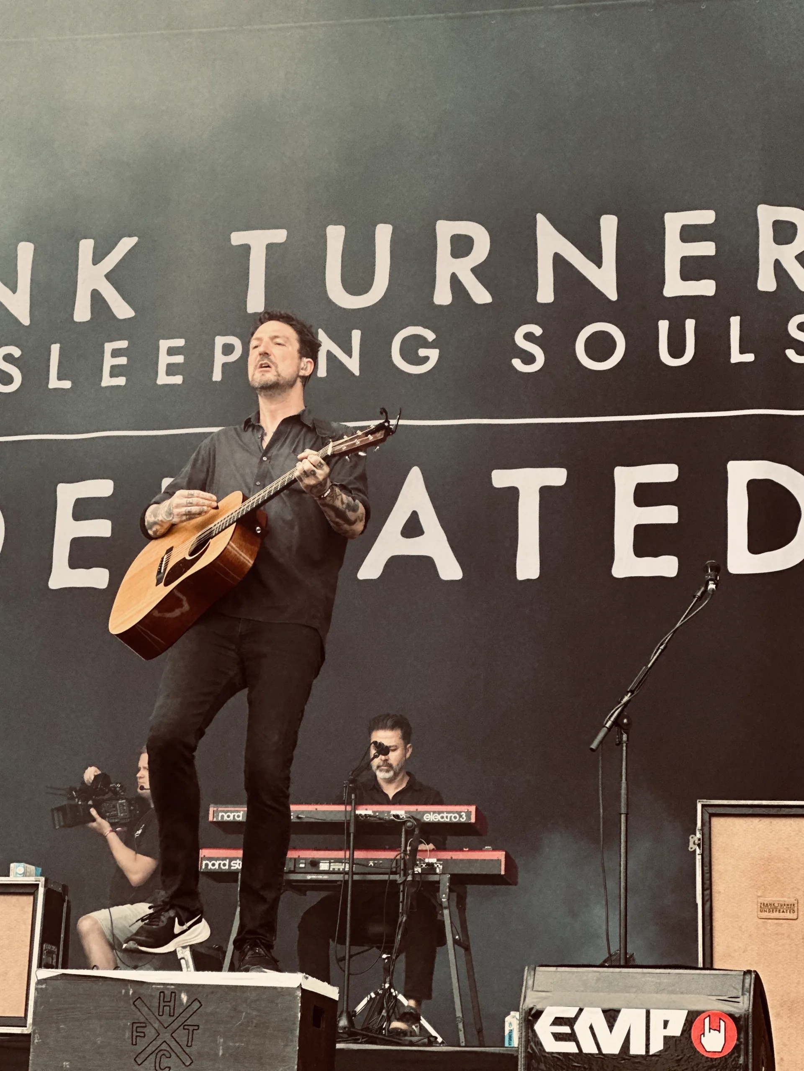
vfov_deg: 25.3
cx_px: 402
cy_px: 536
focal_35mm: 77
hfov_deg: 19.1
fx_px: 2384
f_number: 2.8
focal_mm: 9
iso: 80
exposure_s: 1/121
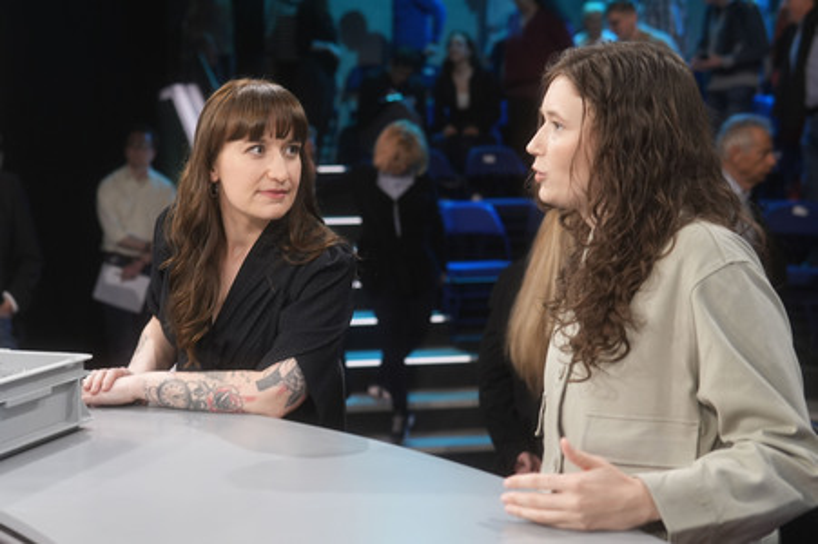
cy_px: 272
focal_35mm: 45
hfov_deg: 43.6
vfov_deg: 29.8
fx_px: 1022
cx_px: 409
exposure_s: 1/100
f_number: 2.2
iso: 640
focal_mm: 30
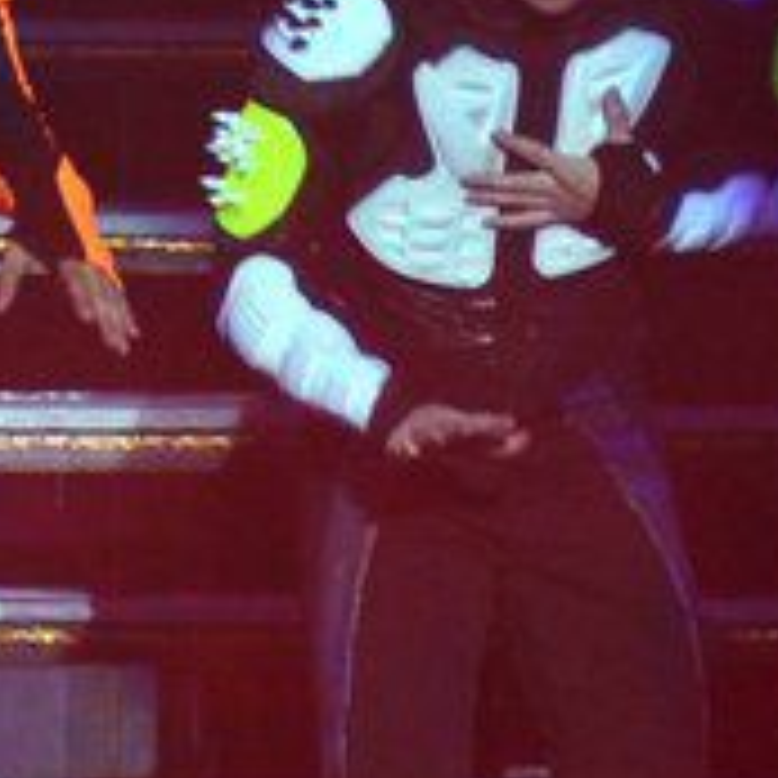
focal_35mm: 886
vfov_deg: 2.0
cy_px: 115
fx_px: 22529
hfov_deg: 2.0
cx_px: -468
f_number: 3.2
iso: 250
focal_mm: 200
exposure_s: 1/200
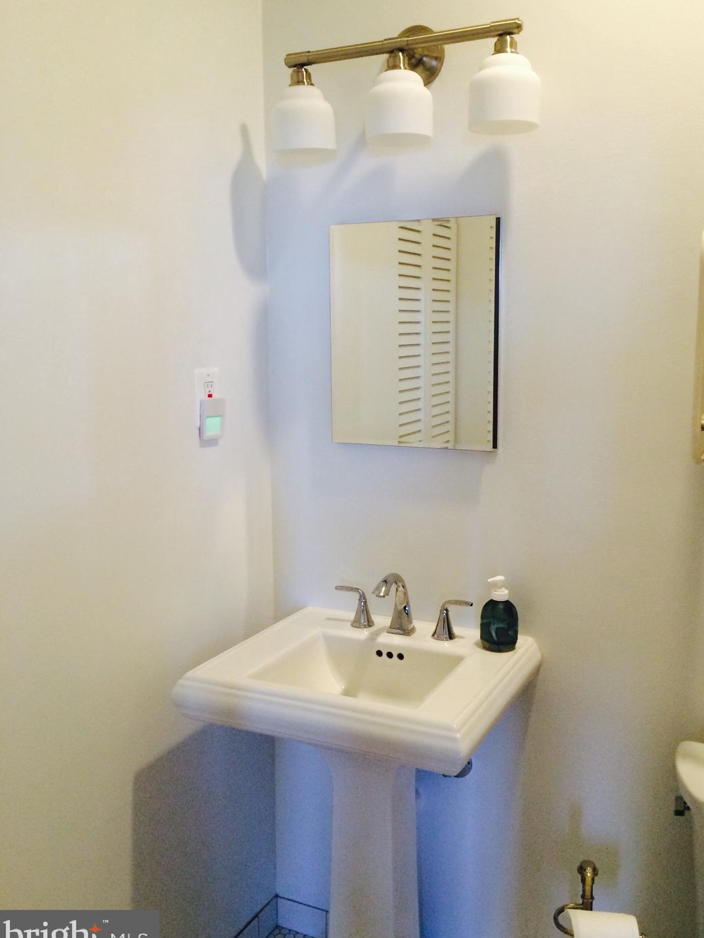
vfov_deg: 55.3
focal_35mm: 33
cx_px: 379
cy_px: 449
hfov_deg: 42.9
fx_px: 895
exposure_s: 1/30
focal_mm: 4.12
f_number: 2.2
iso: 64
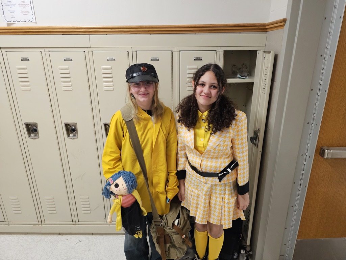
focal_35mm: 23
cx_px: 173
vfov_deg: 58.9
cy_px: 130
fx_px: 230
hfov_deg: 73.9
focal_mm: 6.3
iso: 640
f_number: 1.7
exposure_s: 1/120
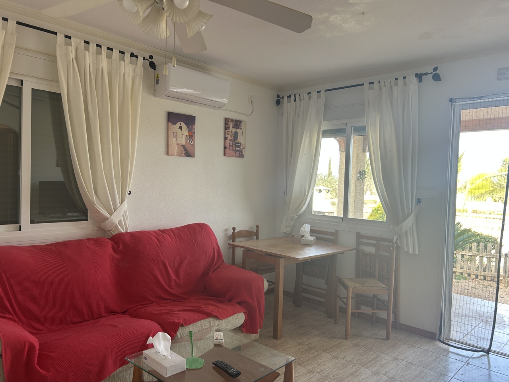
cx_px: 254
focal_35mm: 26
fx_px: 382
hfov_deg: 67.3
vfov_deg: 53.1
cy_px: 191
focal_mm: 5.7
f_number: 1.5
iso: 50
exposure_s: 1/100
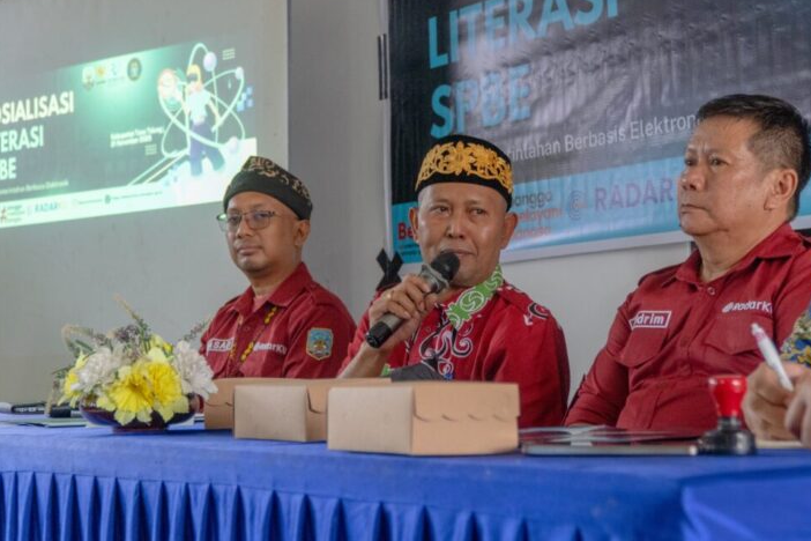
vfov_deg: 21.7
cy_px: 257
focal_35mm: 63
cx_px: 411
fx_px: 1409
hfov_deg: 32.1
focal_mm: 39
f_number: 4
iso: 3200
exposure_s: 1/100
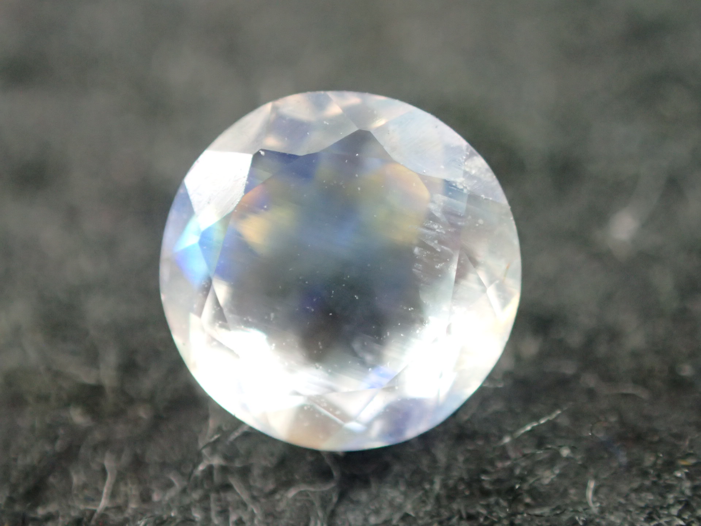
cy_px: 263
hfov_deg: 21.5
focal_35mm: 91
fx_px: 1843
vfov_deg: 16.2
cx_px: 350
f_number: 4.7
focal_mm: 16.48
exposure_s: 1/100
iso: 800
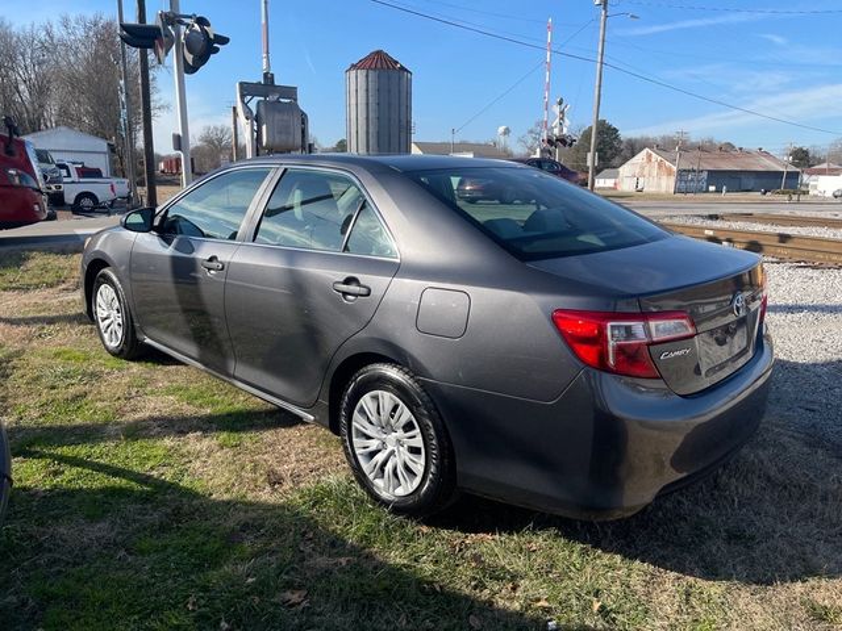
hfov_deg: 67.3
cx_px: 421
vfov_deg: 53.1
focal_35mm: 26
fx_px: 632
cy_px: 316
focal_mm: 5.1
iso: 32
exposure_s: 1/4202
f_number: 1.6
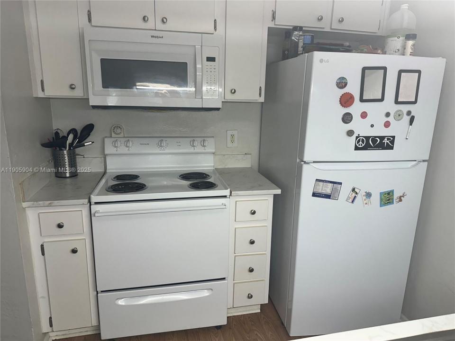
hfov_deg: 71.6
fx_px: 315
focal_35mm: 24
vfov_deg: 56.8
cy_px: 170
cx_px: 228
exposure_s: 1/120
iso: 160
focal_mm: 6.86
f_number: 1.78
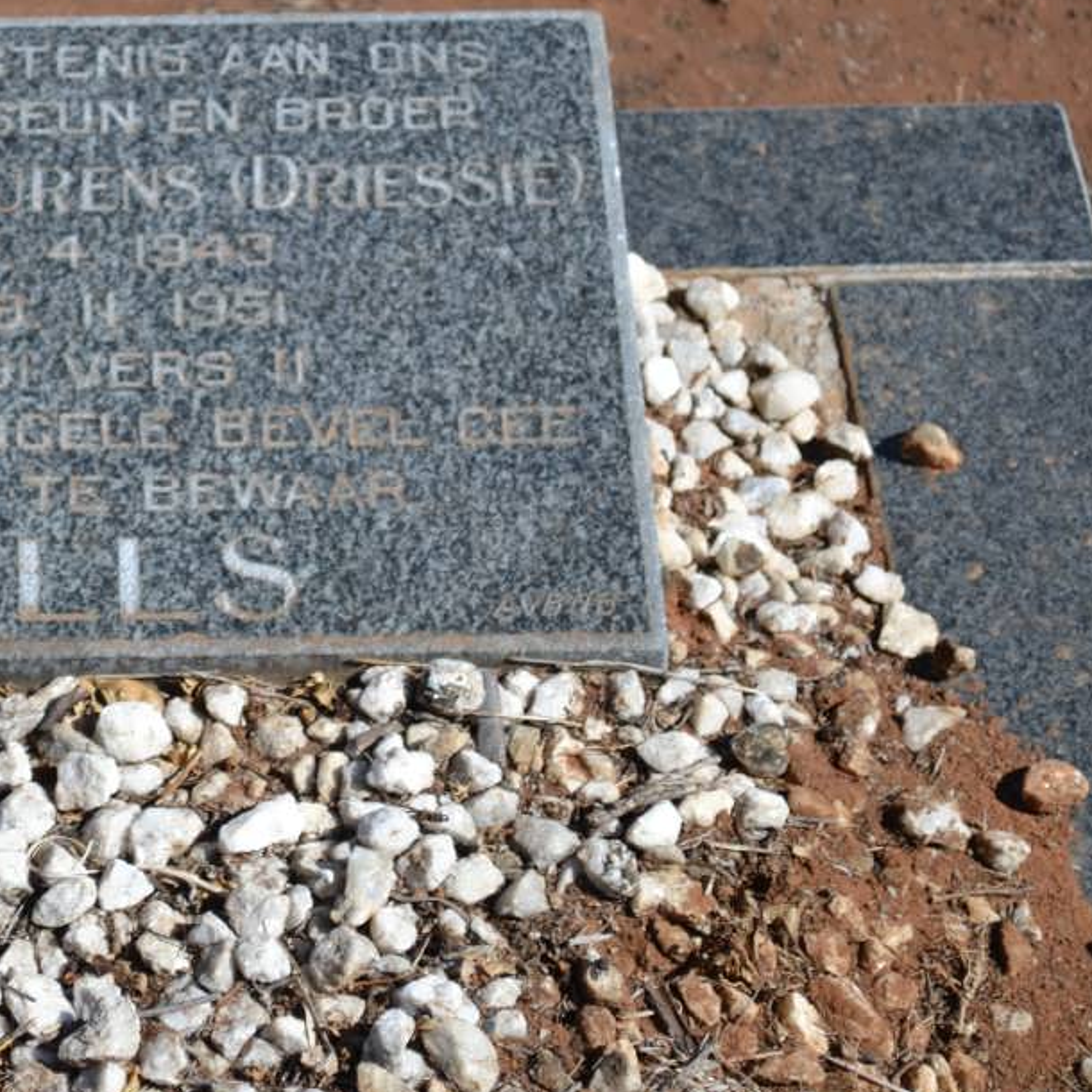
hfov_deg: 12.6
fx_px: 4919
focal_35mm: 138
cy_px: 430
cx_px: 86
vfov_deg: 12.7
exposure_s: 1/125
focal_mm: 55
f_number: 5.6
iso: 100
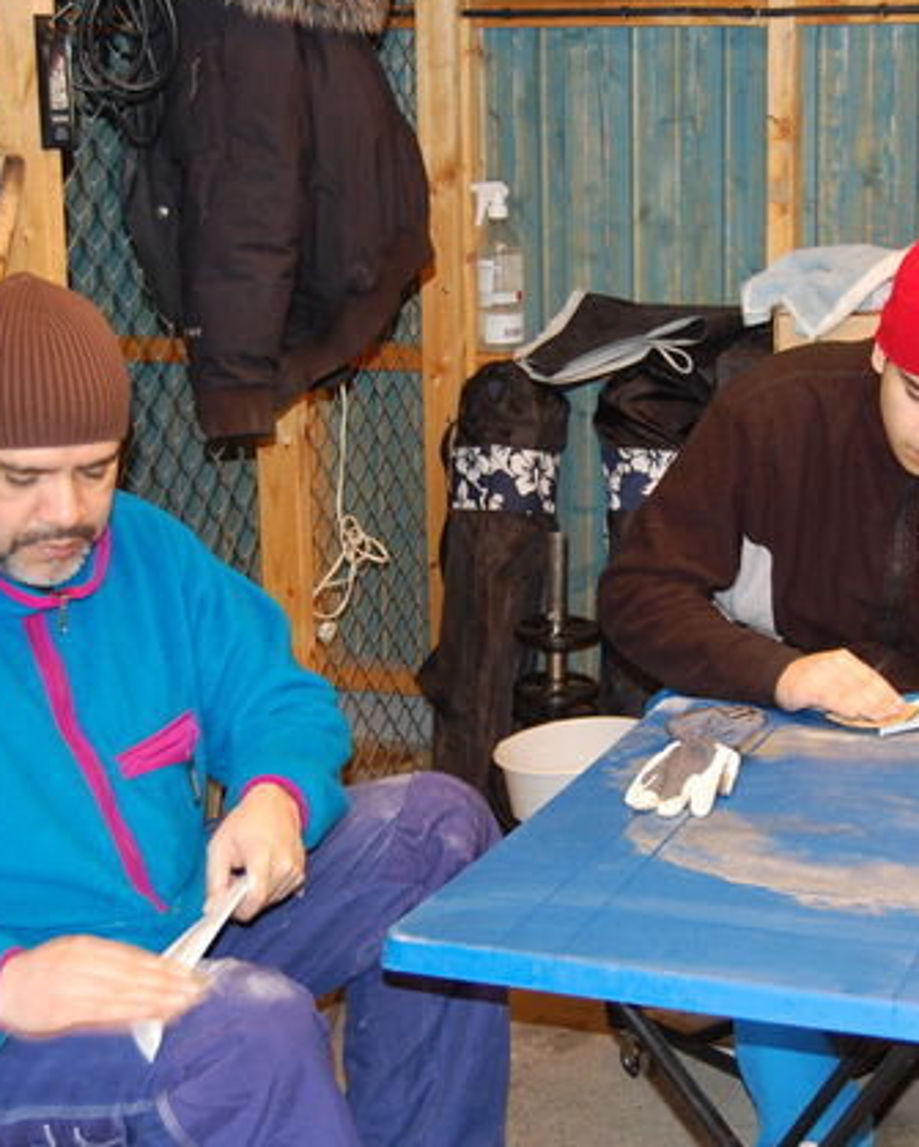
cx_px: 532
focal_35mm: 67
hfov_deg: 22.9
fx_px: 2266
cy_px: 568
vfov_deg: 28.4
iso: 400
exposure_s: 1/60
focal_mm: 31
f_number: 4.5
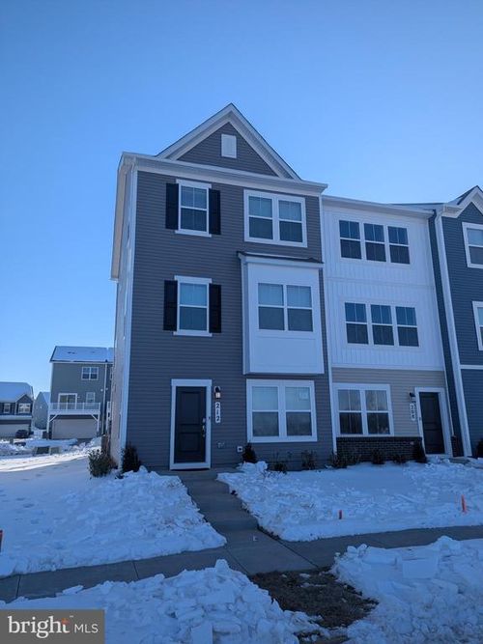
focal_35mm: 24
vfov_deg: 71.6
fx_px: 447
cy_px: 322
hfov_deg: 56.8
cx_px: 242
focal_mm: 6.81
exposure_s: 1/2309
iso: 42
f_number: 1.85
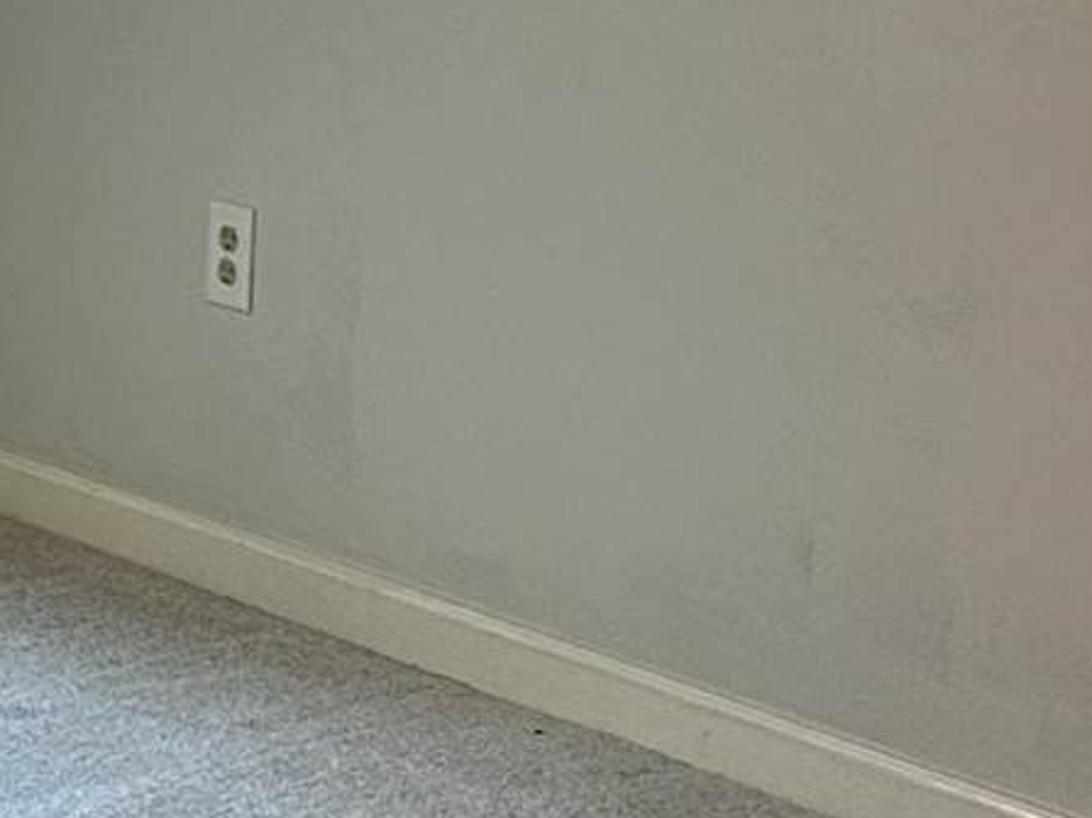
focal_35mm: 165
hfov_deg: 11.5
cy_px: 49
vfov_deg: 8.9
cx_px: -513
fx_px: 5204
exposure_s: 1/60
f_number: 1.78
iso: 400
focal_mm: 6.86
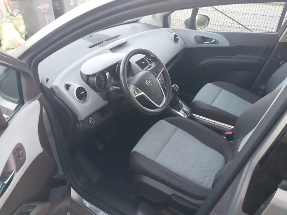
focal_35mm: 30
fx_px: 249
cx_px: 144
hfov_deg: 60.0
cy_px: 108
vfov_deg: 46.8
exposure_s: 1/60
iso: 250
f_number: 1.8
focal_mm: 4.6
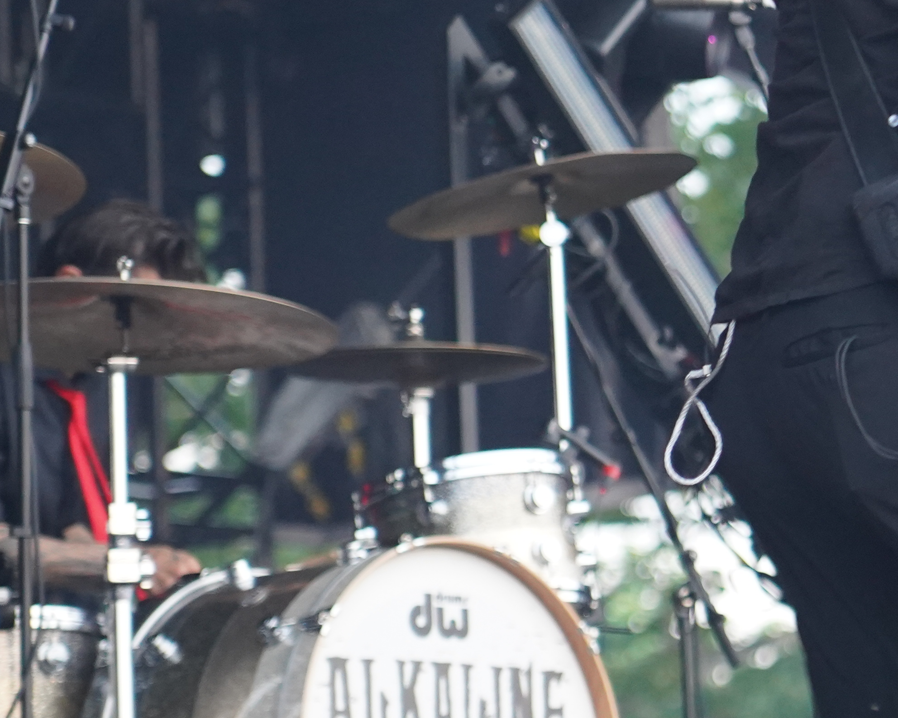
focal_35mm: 298
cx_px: 918
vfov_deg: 5.2
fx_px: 7920
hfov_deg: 6.5
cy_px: 461
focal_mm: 105
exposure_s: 1/160
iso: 3200
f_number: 4
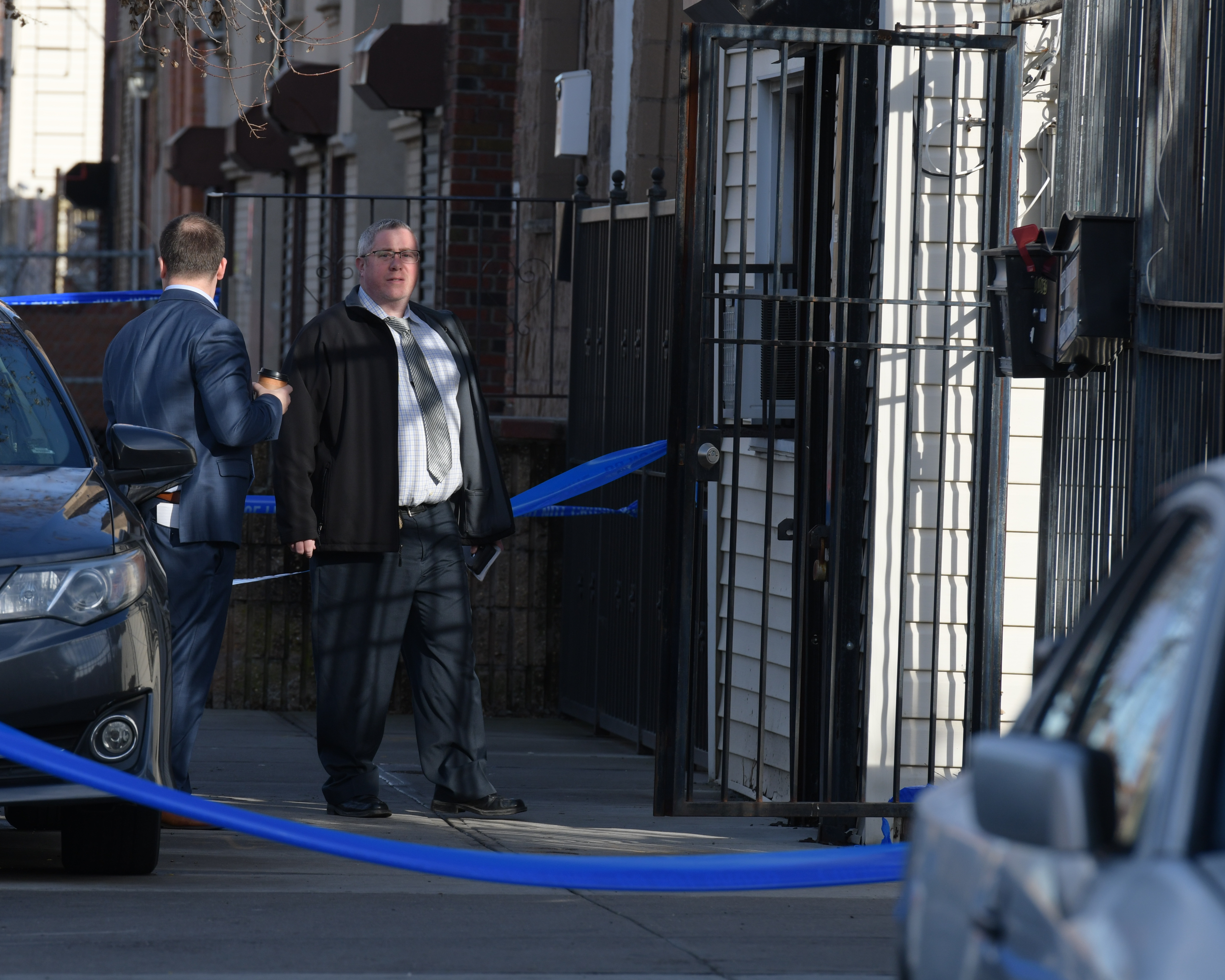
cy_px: 471
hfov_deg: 5.7
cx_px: 340
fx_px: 12254
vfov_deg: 4.6
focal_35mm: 338
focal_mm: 200
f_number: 6.3
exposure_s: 1/500
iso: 250
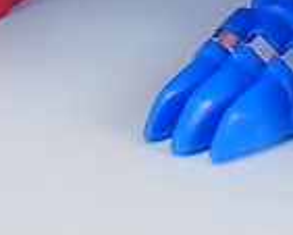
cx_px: 278
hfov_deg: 3.8
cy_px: -507
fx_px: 4374
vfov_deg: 3.0
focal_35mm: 504
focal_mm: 12.73
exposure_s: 1/6
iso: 100
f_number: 5.6
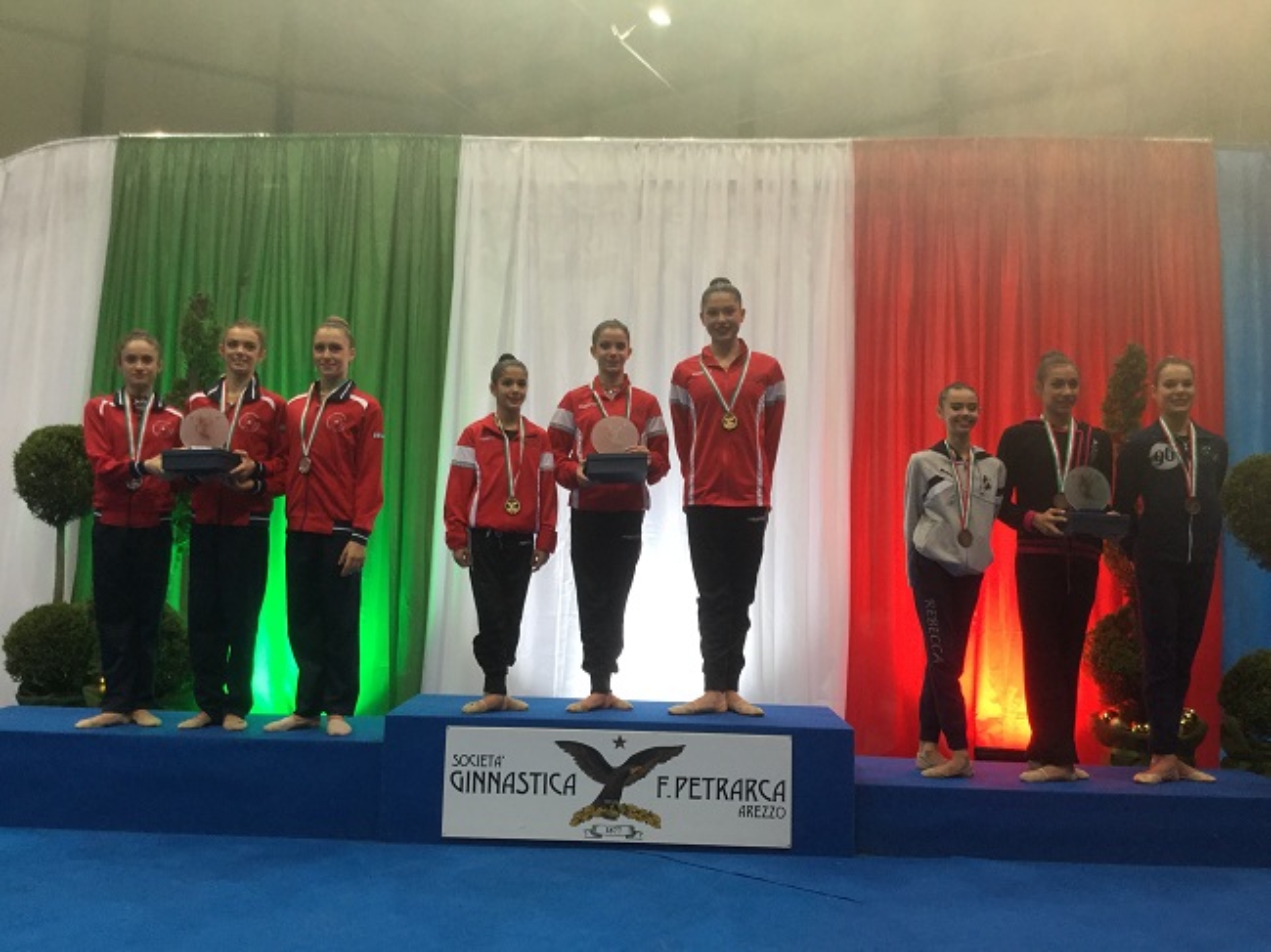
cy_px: 476
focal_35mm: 31
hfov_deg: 58.4
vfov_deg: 45.4
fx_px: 1138
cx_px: 636
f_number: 2.4
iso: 80
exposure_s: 1/33
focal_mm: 3.3
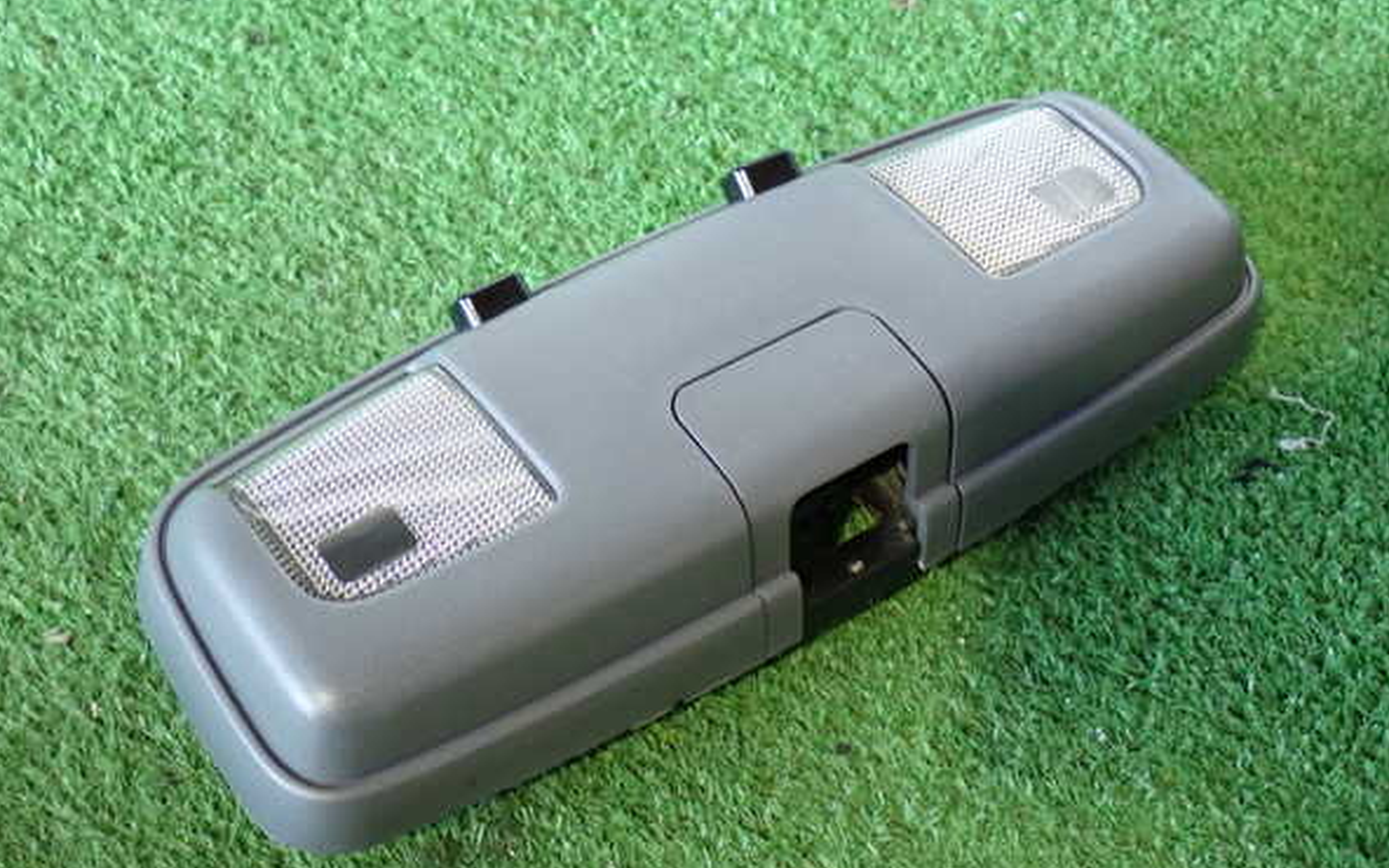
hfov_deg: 35.1
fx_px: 2196
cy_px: 469
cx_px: 692
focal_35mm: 58
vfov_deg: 22.4
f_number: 3.3
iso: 800
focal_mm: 9.65
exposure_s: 1/40
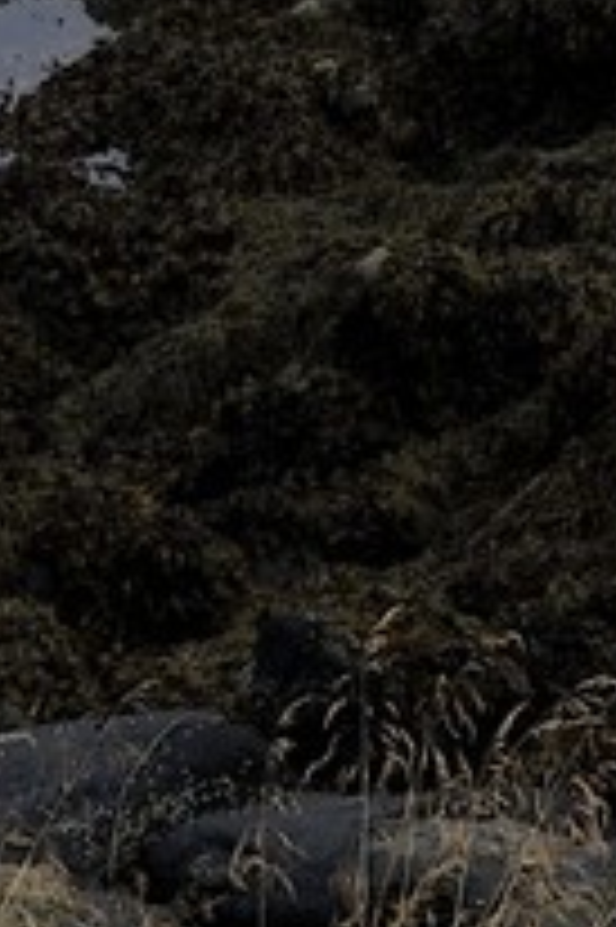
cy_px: -1962
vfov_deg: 6.9
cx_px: 1277
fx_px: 6787
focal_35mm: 264
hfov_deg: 5.1
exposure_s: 1/160
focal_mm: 34
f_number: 14
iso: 400
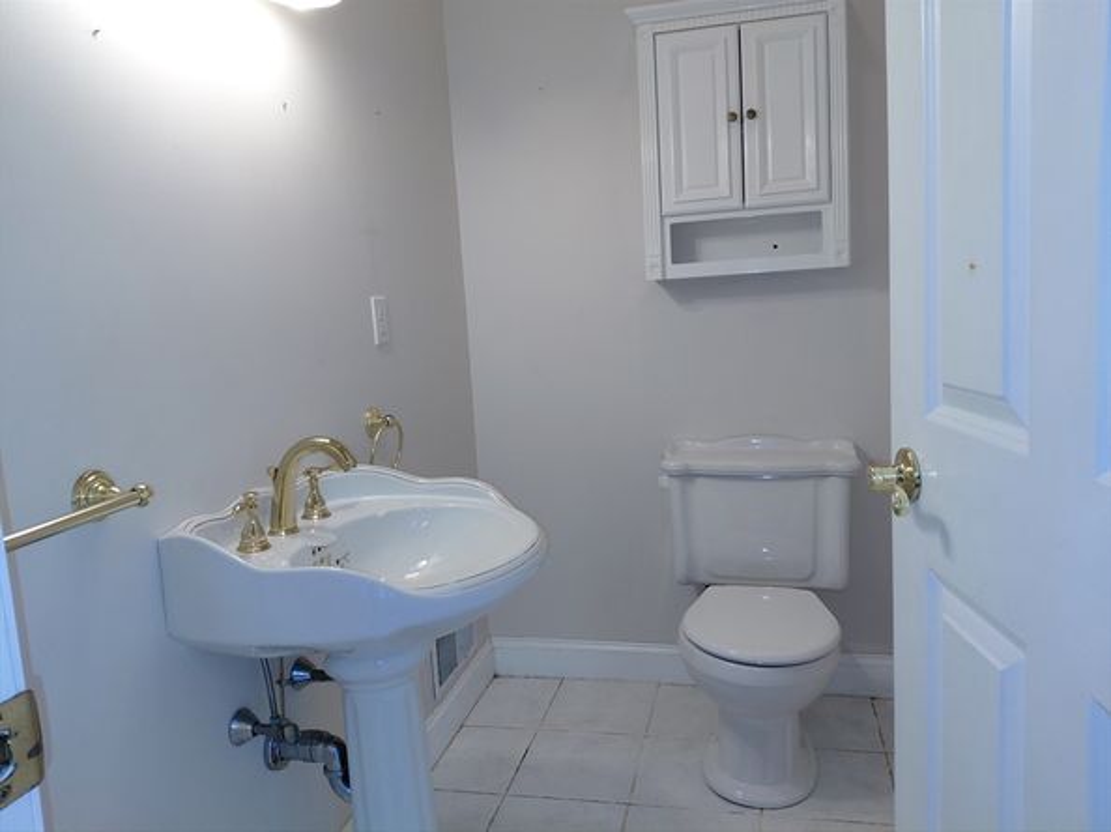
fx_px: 802
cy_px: 416
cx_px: 556
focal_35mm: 25
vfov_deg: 54.8
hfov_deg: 69.4
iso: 160
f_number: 1.8
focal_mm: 4.69
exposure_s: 1/120
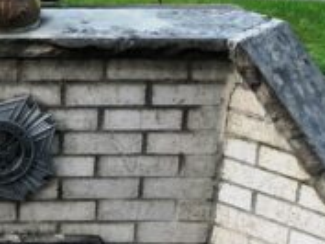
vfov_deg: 15.6
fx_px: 893
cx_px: 18
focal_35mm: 95
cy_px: 143
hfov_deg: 20.1
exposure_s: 1/120
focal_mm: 3.99
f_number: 1.8
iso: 40
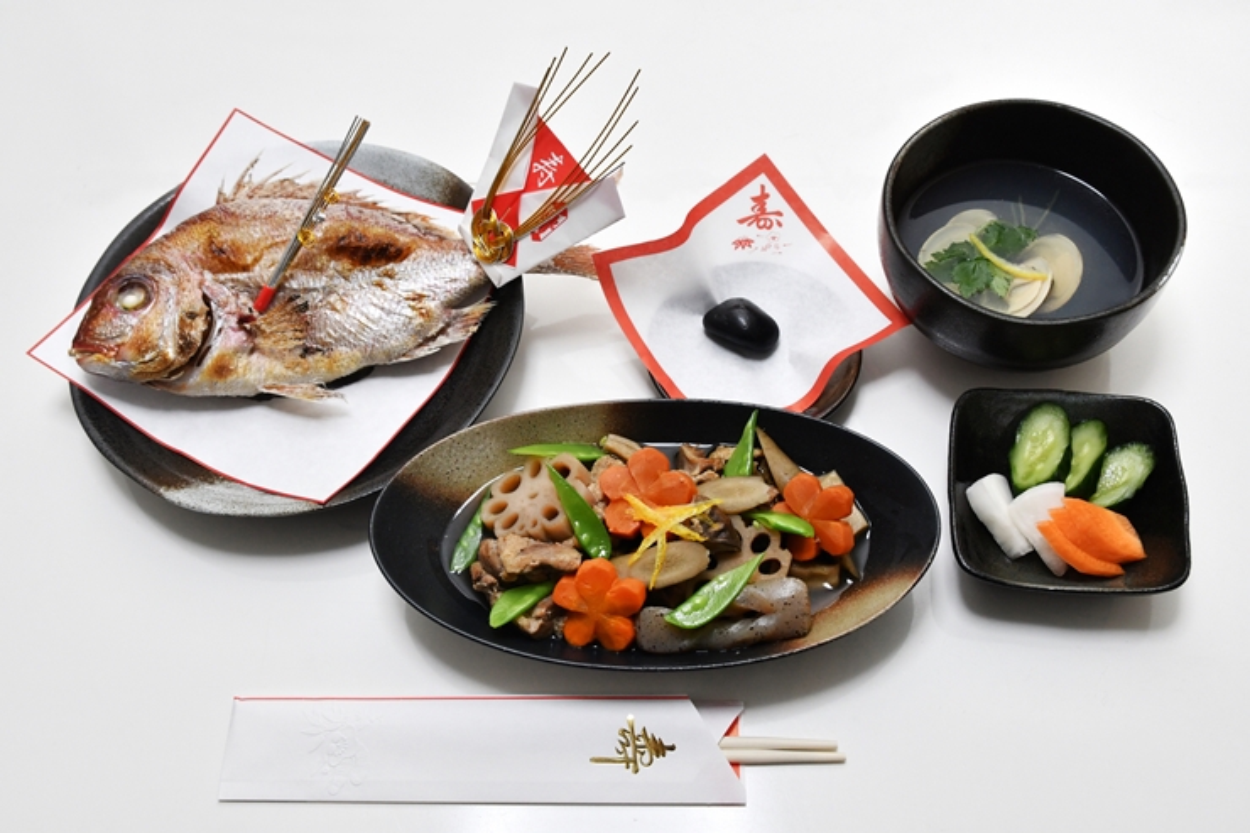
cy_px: 416
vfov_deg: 33.0
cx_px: 625
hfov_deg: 47.9
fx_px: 1406
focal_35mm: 40
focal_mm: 27
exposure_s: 1/60
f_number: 7.1
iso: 800
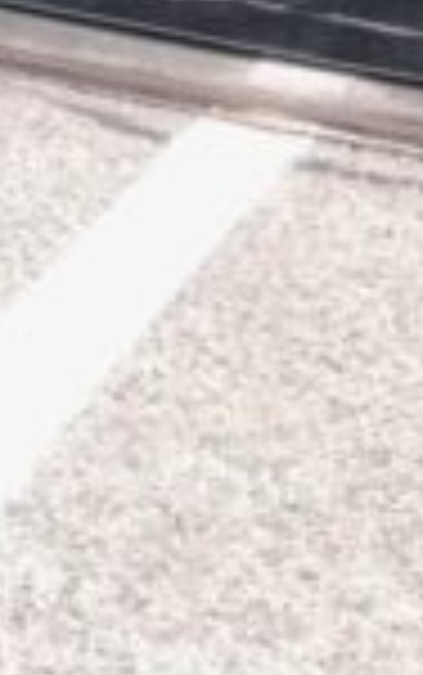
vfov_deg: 10.7
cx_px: -166
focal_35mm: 158
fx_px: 2909
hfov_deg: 8.2
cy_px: -1102
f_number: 1.8
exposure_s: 1/160
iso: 20
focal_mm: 3.99
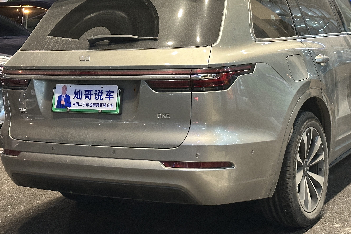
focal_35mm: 68
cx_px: 199
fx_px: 663
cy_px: 73
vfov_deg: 19.9
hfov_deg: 29.6
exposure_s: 1/33
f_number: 1.78
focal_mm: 6.86
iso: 400
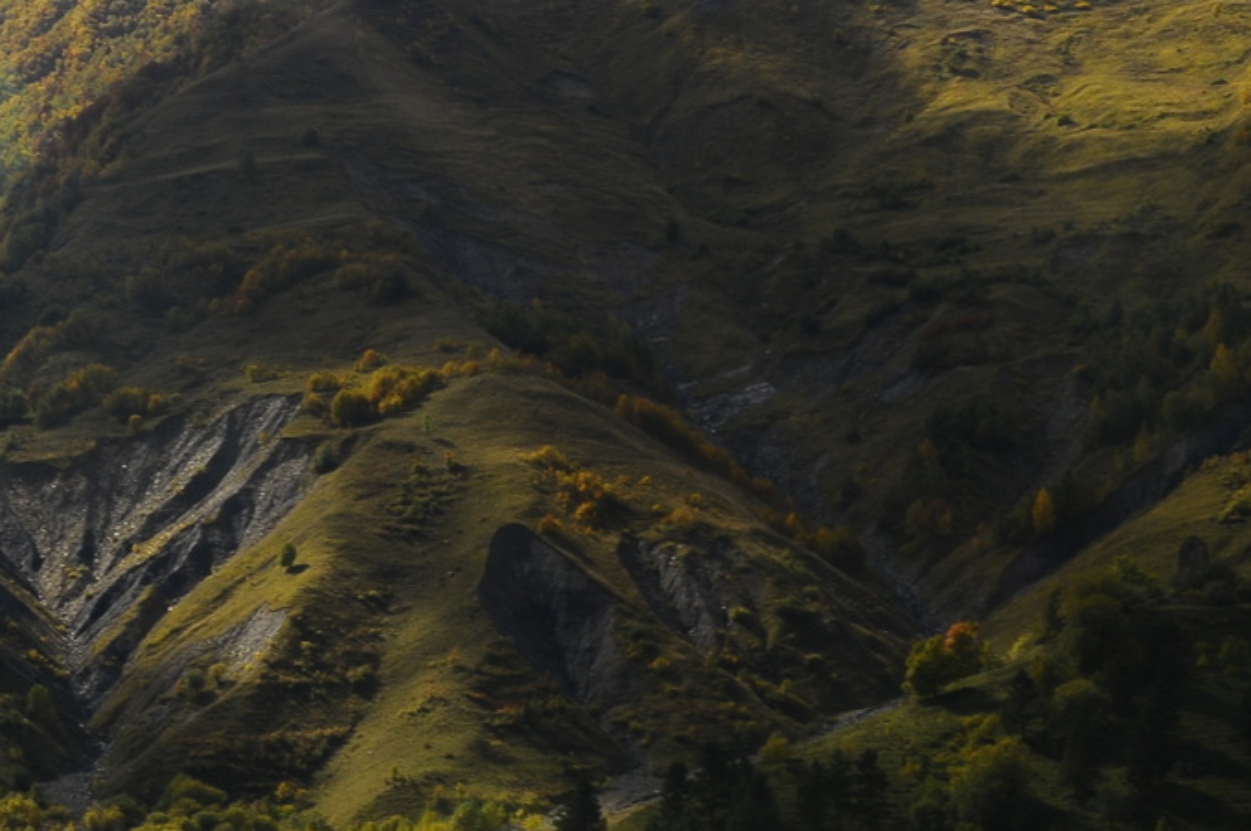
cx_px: 283
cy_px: 579
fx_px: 3750
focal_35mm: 108
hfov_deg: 18.8
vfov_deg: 12.6
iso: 200
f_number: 20
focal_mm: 35
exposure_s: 1/100
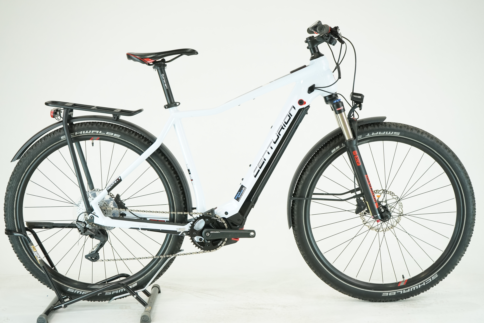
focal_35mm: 53
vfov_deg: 25.5
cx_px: 242
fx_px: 712
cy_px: 162
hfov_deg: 37.5
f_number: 5.6
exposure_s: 1/200
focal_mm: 53
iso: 1600
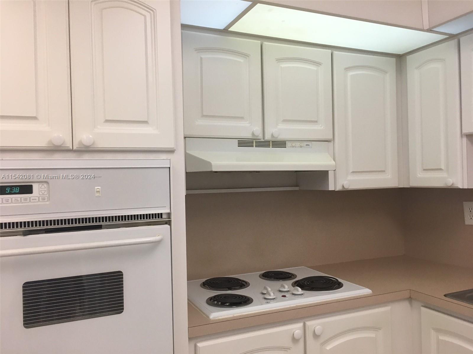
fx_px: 396
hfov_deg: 61.7
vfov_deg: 48.2
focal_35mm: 29
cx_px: 236
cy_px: 177
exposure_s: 1/30
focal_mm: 4.15
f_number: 2.2
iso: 80
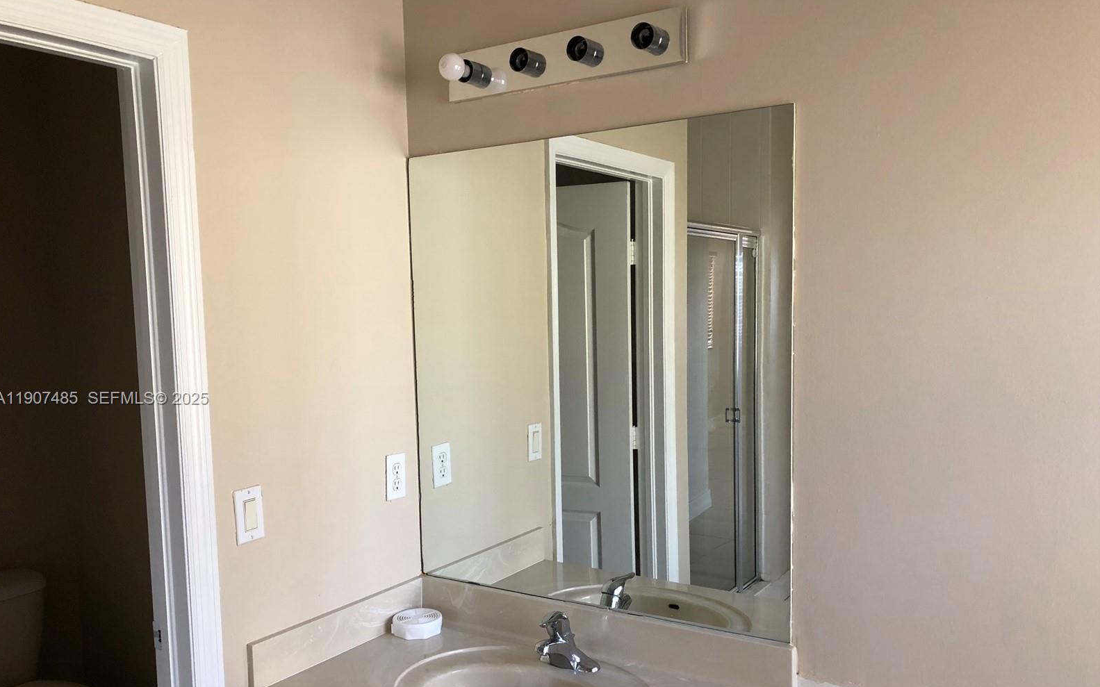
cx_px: 548
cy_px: 399
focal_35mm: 30
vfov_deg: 41.7
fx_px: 899
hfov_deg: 62.9
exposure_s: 1/15
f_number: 1.8
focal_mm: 3.99
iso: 40
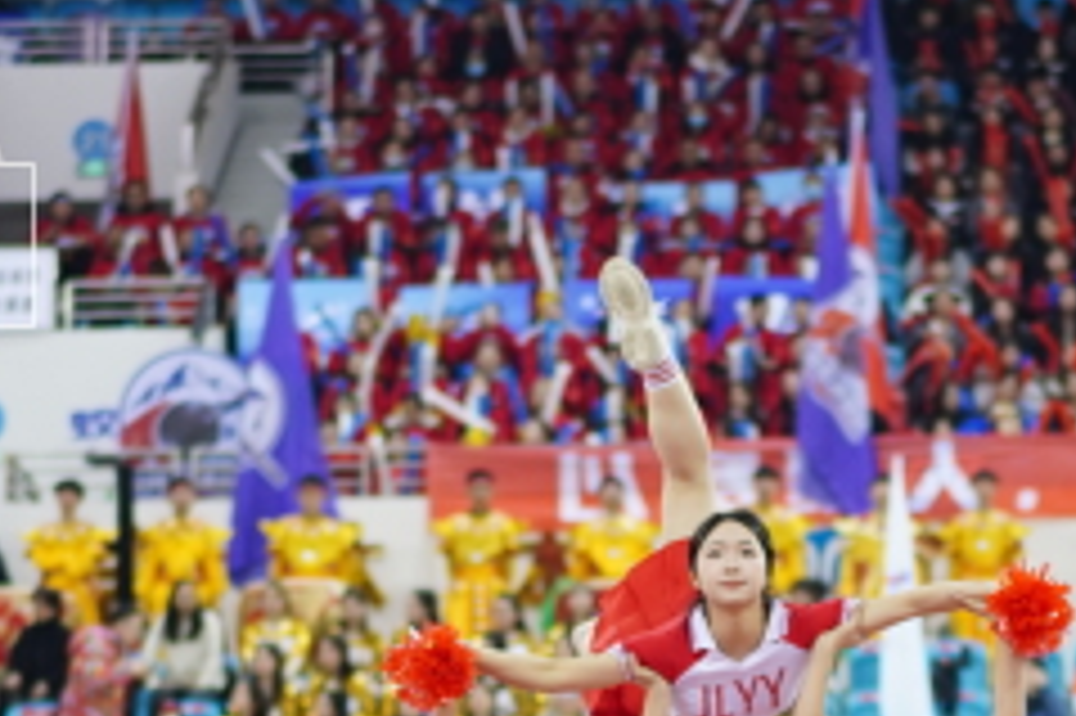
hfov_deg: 10.9
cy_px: 754
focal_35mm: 189
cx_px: 729
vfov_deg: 7.2
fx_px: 5645
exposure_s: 1/500
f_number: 1.8
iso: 500
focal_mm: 55
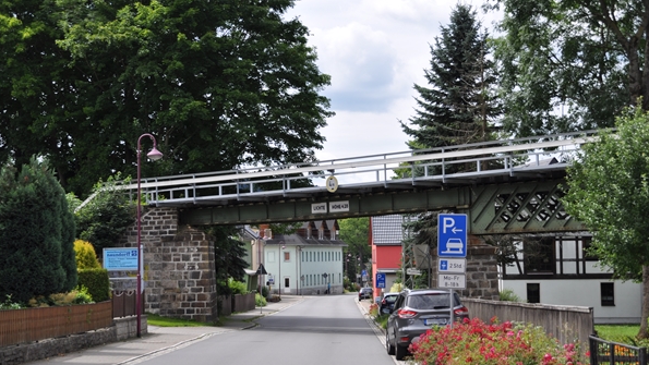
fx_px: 1635
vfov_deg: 12.7
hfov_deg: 22.4
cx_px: 326
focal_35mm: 95
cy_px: 204
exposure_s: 1/640
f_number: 6.3
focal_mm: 60
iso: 200
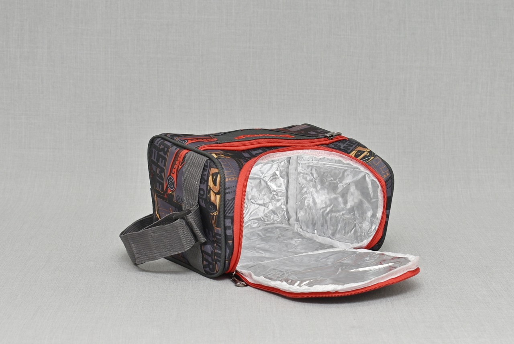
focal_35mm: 72
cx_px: 257
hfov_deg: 28.0
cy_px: 172
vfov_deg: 19.0
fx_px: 1029
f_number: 5.6
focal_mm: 48
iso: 100
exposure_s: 1/60
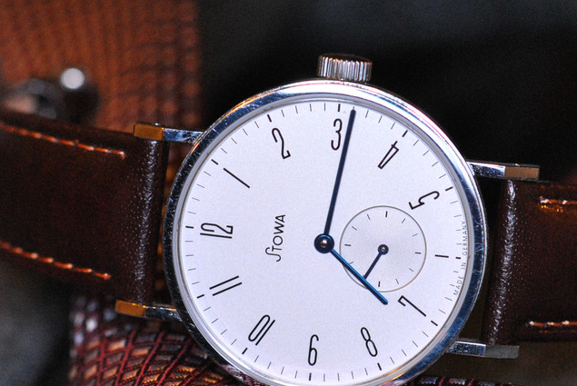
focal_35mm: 240
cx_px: 298
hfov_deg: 8.6
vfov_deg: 5.7
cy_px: 222
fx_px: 3850
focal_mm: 85
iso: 800
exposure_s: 1/30
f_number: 5.6
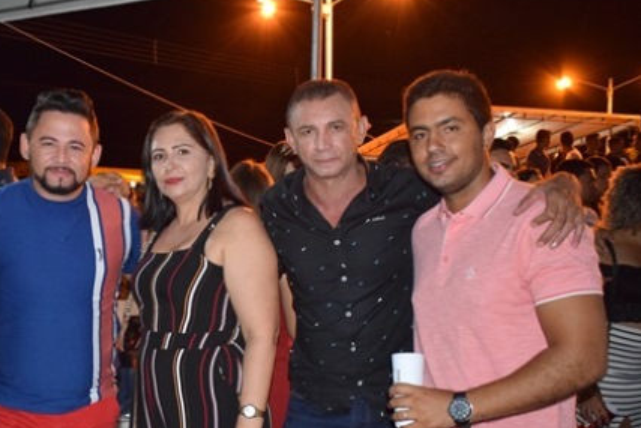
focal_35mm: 45
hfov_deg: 42.6
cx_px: 182
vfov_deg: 29.7
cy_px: 286
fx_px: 801
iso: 3200
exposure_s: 1/60
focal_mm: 20
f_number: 3.5
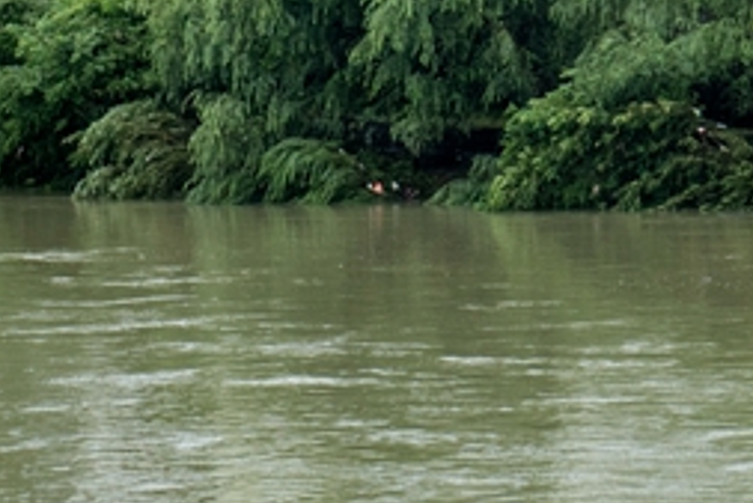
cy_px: -252
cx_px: 366
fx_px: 6257
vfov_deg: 4.6
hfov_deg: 6.9
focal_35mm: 299
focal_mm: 70
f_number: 13
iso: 500
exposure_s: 1/100
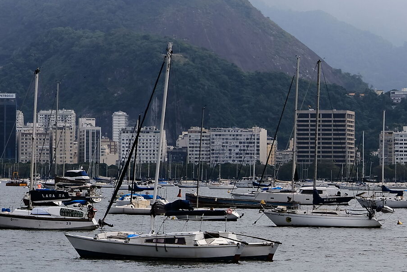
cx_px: -109
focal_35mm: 200
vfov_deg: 6.9
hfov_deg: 10.1
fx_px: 2261
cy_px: 24
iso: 200
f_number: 8
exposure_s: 1/500
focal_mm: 50
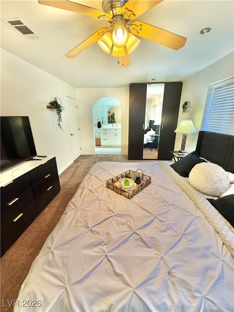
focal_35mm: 14
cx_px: 117
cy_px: 156
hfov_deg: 85.7
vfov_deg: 102.1
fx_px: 126
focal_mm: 2.22
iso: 250
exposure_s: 1/120
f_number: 2.2
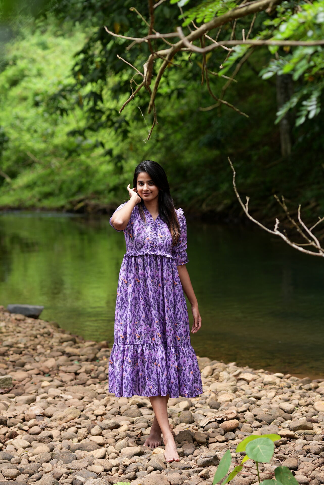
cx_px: 162
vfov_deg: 23.9
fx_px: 1146
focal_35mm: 85
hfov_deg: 16.1
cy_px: 242
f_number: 2.8
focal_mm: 85
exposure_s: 1/640
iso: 200
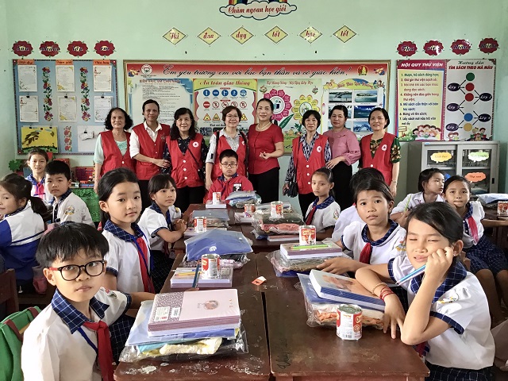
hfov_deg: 58.4
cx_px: 254
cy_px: 190
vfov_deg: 45.4
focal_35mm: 31
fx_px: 455
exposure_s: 1/33
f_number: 2.4
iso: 40
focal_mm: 3.3
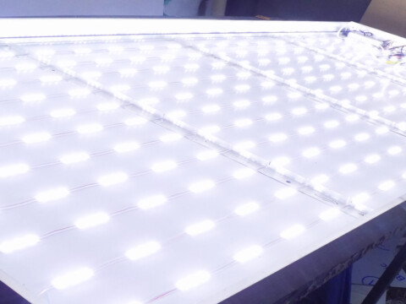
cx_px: 203
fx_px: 540
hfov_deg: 41.2
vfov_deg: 31.5
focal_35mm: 46
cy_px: 152
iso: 400
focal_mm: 8.1
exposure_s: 1/40
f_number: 3.7
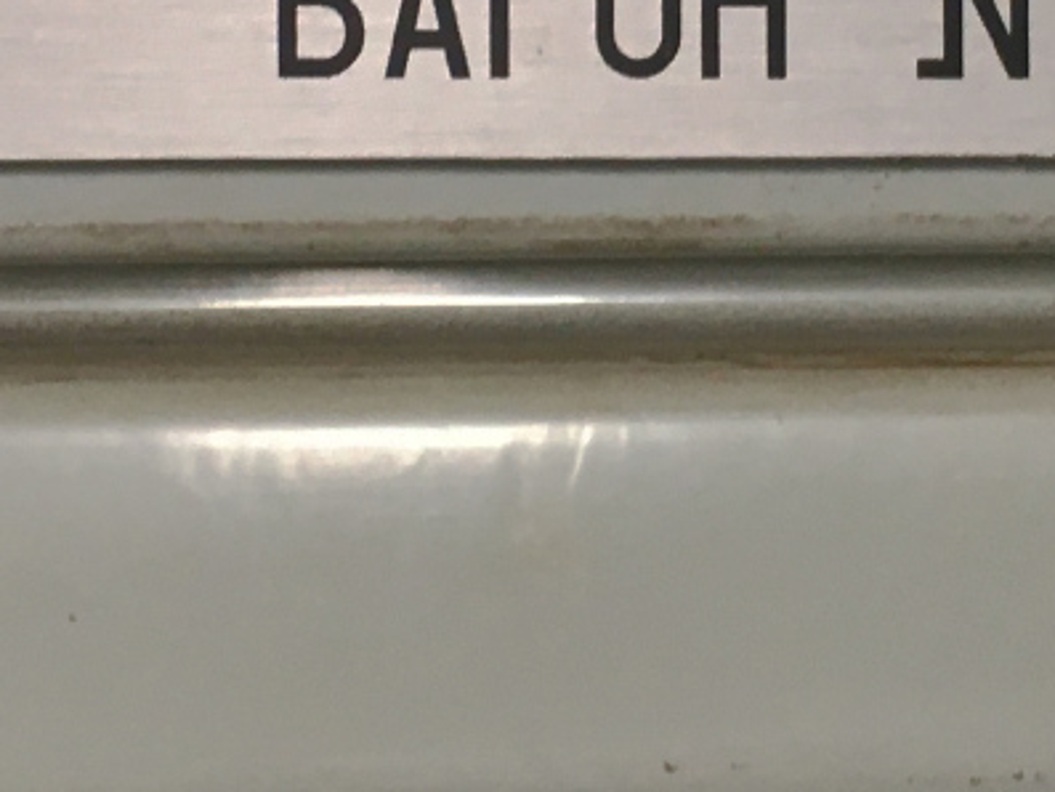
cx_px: 771
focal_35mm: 95
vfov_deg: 14.7
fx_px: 2896
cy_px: -312
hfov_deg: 20.5
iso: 100
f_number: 2.2
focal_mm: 4.15
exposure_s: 1/33
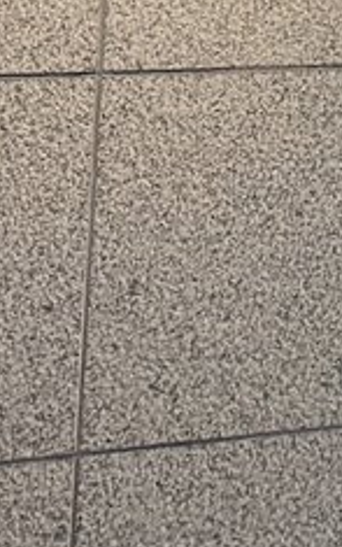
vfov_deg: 14.6
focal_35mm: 130
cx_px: 1000
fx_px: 1938
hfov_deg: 8.5
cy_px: -344
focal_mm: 6.76
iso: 200
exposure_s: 1/60
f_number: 1.78
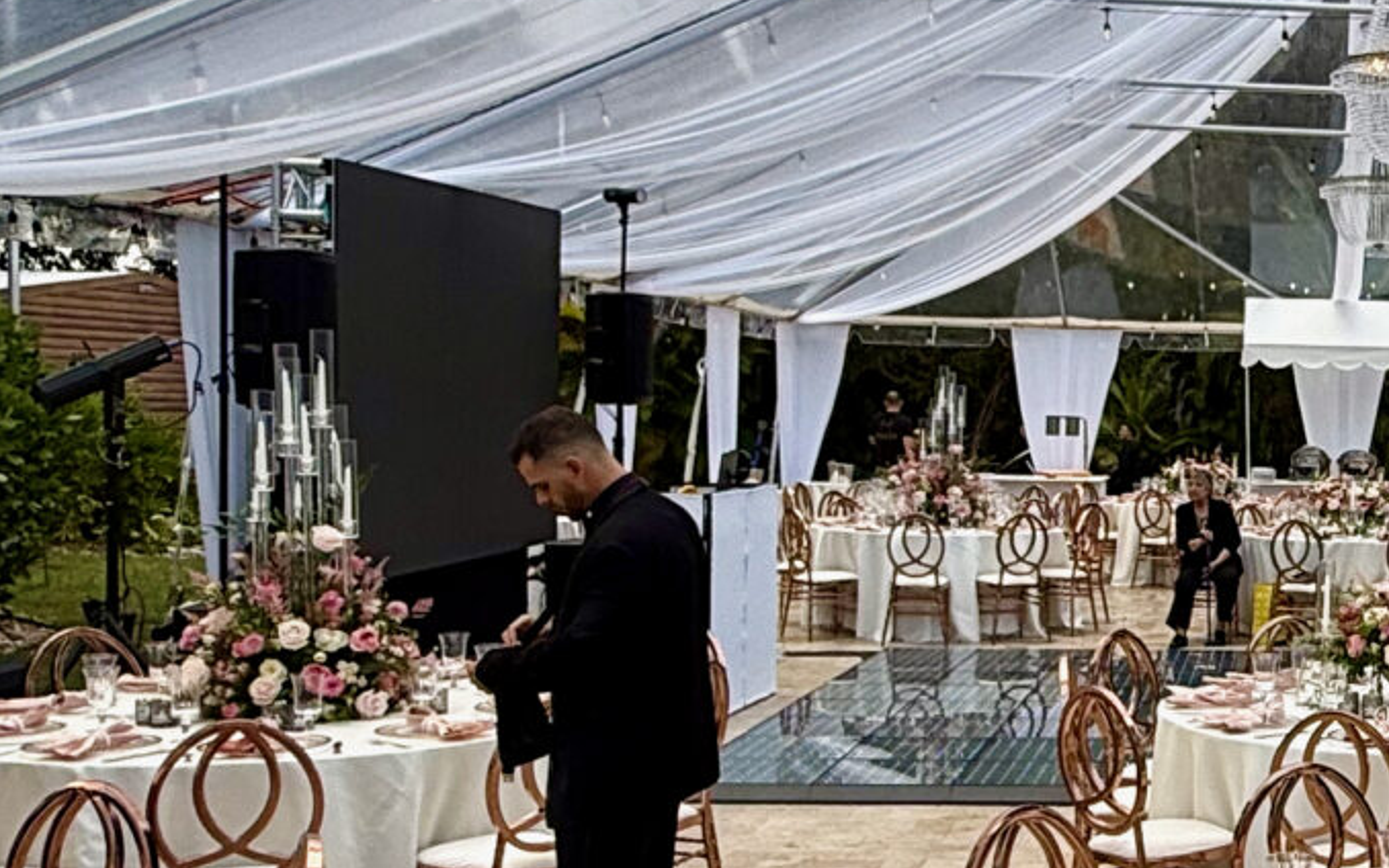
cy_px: 510
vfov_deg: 23.1
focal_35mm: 56
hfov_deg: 32.1
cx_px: 1520
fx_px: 2120
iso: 50
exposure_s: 1/233
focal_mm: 2.22
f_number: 2.2
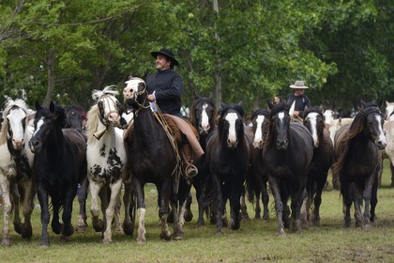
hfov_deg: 10.5
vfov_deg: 7.0
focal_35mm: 195
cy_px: 132
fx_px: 2134
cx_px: 197
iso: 400
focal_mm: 195
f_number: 5.6
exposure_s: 1/400
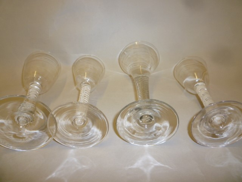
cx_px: 121
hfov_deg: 61.7
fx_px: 203
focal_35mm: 29
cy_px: 91
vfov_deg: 48.2
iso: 100
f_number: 3.3
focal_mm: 5.2
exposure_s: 1/30
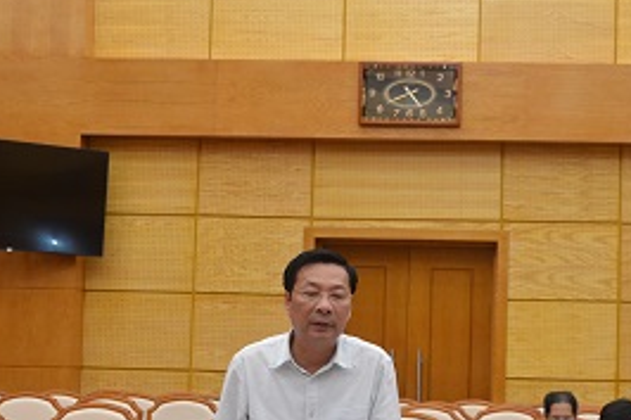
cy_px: 289
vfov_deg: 17.2
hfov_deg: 25.5
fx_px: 1384
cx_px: 446
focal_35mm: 79
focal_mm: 35
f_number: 4.5
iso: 1250
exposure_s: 1/80
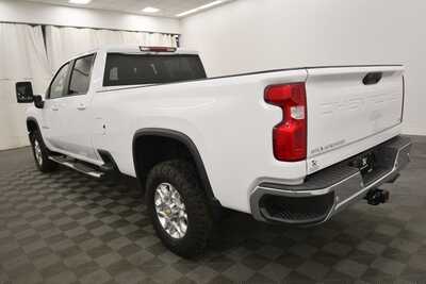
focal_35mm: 25
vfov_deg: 51.3
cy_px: 142
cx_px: 213
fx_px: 296
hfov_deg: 71.5
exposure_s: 1/250
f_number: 5.3
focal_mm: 17
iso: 800
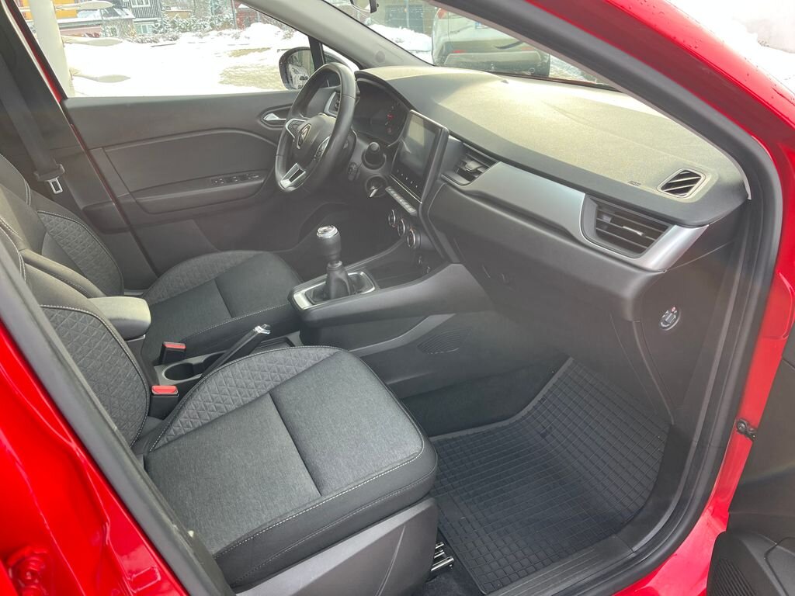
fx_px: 597
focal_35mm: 26
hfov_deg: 67.3
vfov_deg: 53.1
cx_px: 398
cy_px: 298
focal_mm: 5.1
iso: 50
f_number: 1.6
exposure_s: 1/164
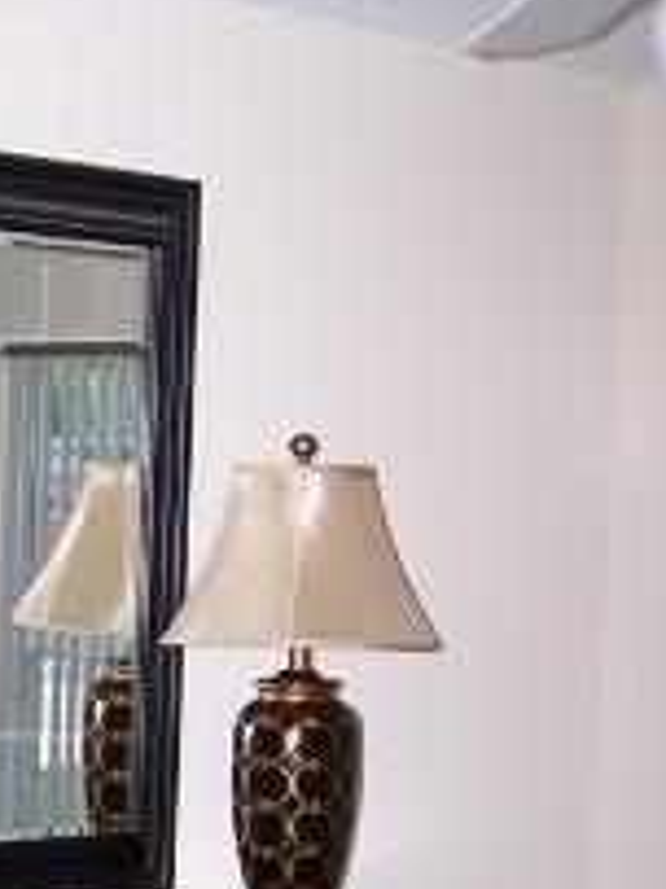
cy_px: 806
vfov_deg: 22.7
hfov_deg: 17.2
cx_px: 13
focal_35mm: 84
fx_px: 2157
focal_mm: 6.3
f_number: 2.8
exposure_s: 1/500
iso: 80
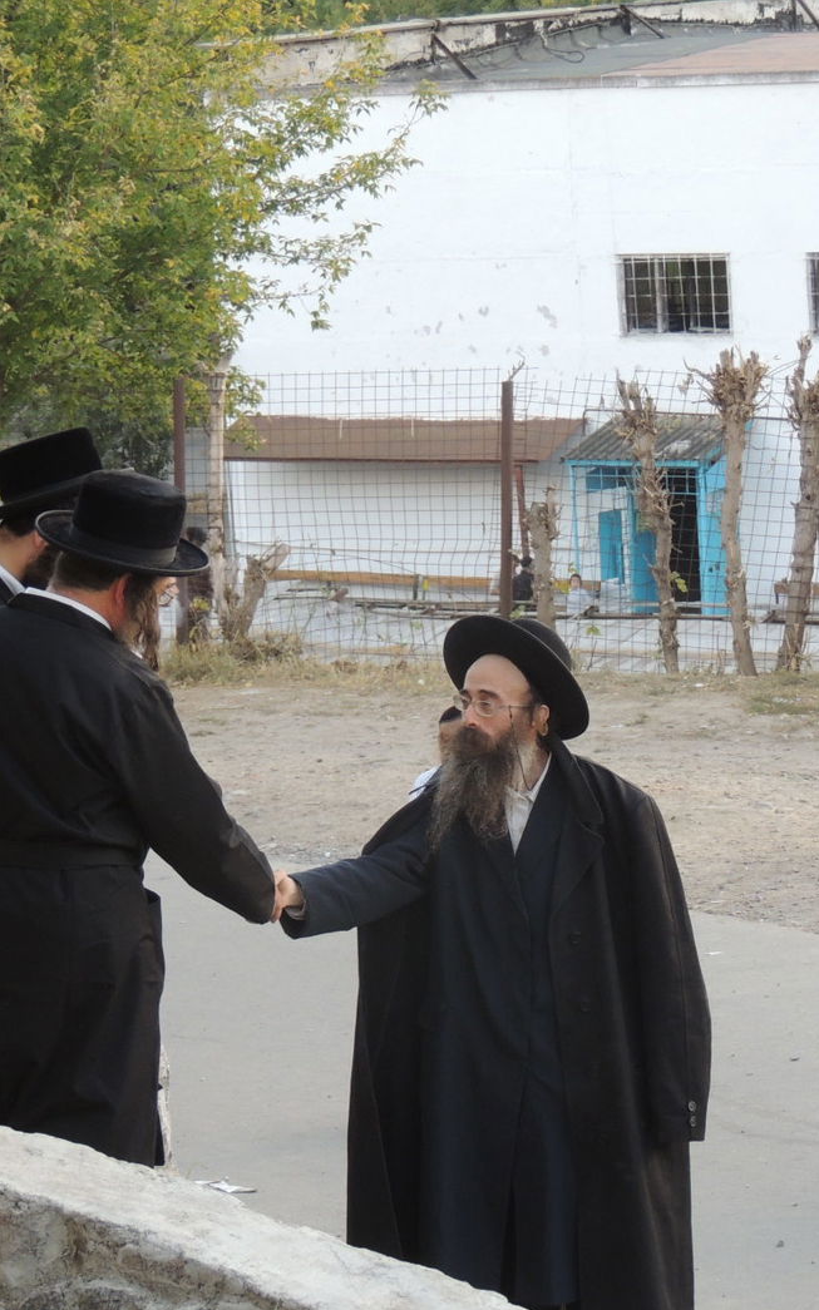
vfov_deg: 14.7
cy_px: 657
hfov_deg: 9.2
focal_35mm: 142
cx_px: 355
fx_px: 5072
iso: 250
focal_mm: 17.8
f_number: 4.1
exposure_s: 1/60
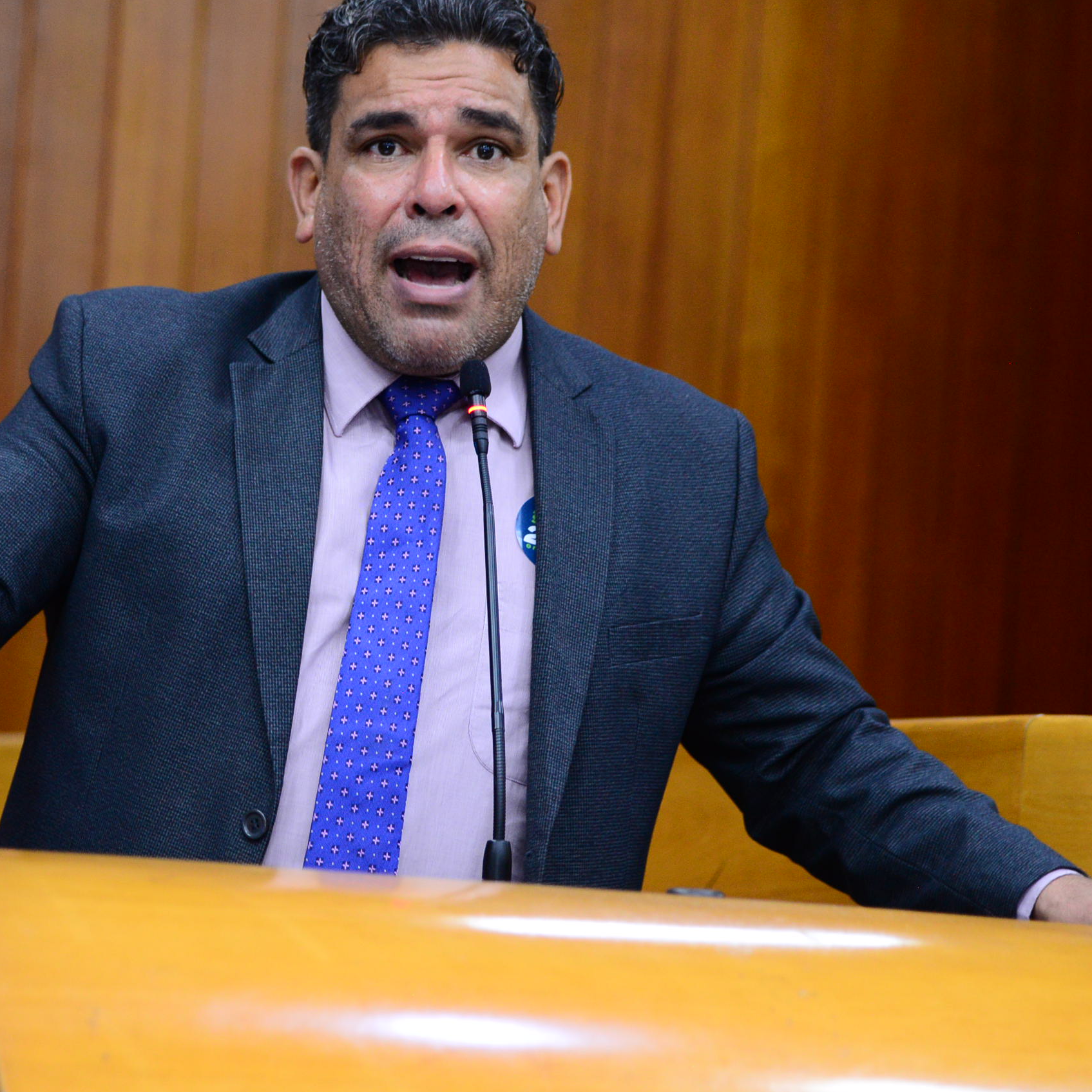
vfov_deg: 9.7
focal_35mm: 181
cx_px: 421
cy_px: 491
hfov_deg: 9.7
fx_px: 6460
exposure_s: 1/60
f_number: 4
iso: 2000
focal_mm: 120
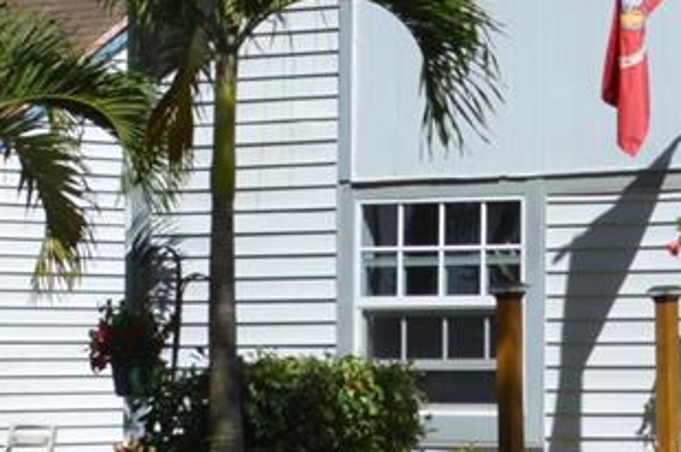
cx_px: 1184
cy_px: -21
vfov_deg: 6.9
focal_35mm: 198
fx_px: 3741
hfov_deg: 9.9
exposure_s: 1/320
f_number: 9
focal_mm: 20
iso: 100
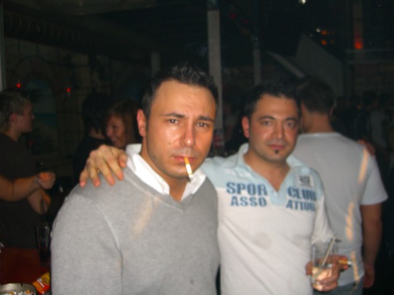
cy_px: 144
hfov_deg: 47.9
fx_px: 444
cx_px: 199
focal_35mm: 39
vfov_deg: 36.8
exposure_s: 1/60
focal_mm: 7.9
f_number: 2.8
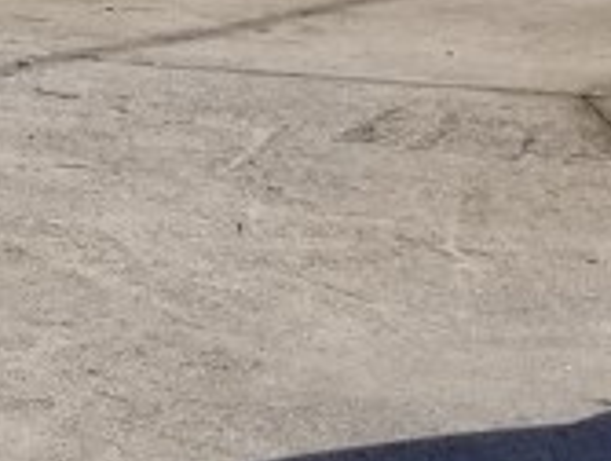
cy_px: -267
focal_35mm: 159
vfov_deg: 9.1
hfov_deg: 9.7
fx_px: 2813
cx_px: -1185
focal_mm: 4.25
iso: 50
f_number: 1.7
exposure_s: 1/2104
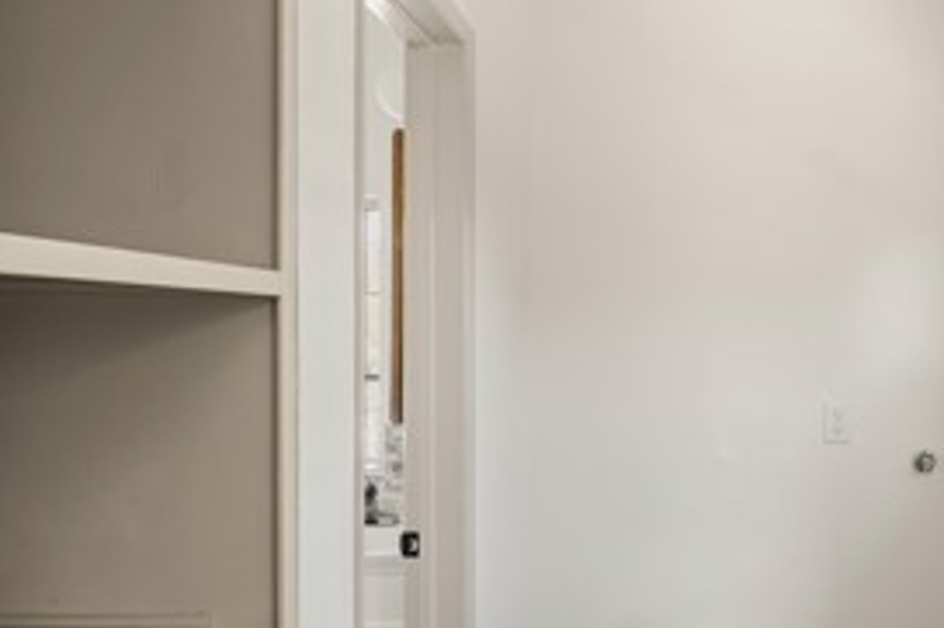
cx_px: 698
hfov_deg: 54.8
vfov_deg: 39.9
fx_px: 865
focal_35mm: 33
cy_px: 352
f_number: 6.3
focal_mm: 14
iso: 100
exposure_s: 1/8
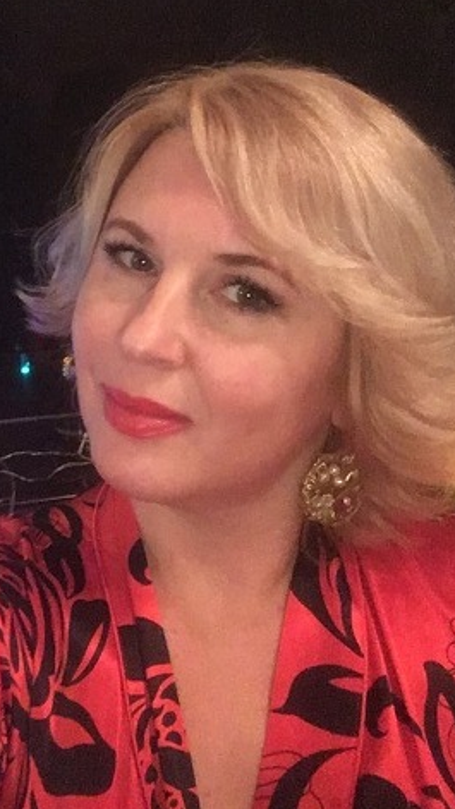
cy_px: 302
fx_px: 922
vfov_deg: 46.9
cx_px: 77
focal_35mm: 43
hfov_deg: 27.1
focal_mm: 2.15
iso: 640
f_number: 2.4
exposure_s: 1/20
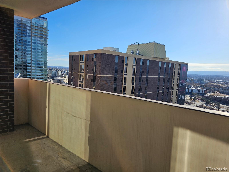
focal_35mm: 23
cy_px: 86
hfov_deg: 73.9
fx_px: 152
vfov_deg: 58.9
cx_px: 114
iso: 10
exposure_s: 1/857
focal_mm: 6.3
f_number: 1.7
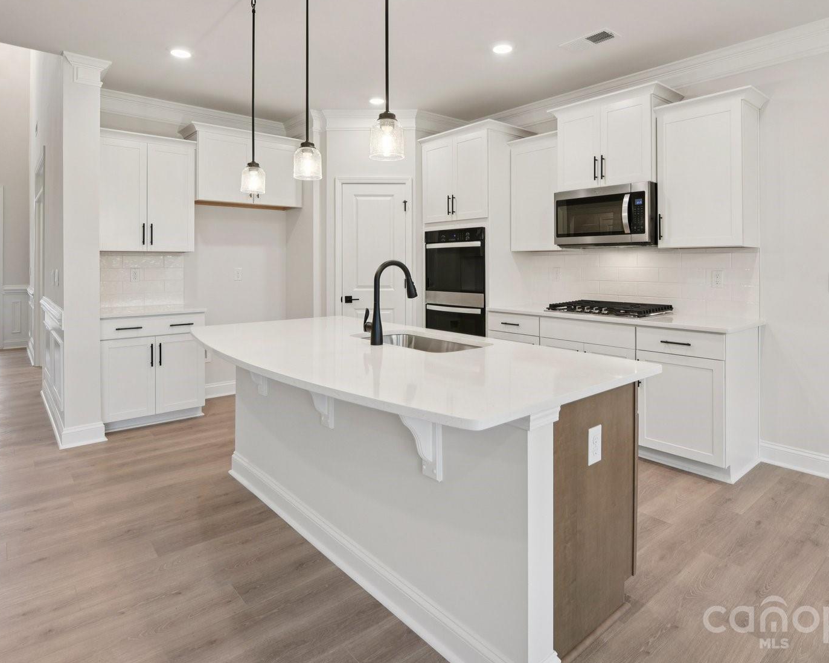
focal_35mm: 21
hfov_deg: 77.6
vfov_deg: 64.8
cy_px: 260
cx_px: 426
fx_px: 515
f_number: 8
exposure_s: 1/20
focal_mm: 15
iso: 200
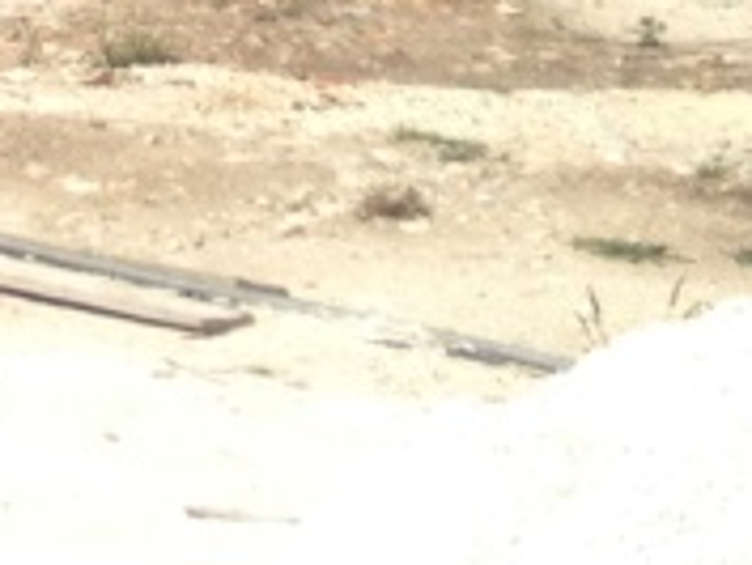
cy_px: -1062
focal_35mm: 202
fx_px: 4391
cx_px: -837
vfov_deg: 6.7
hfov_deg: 9.1
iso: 50
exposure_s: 1/1727
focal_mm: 4.28
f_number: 2.4
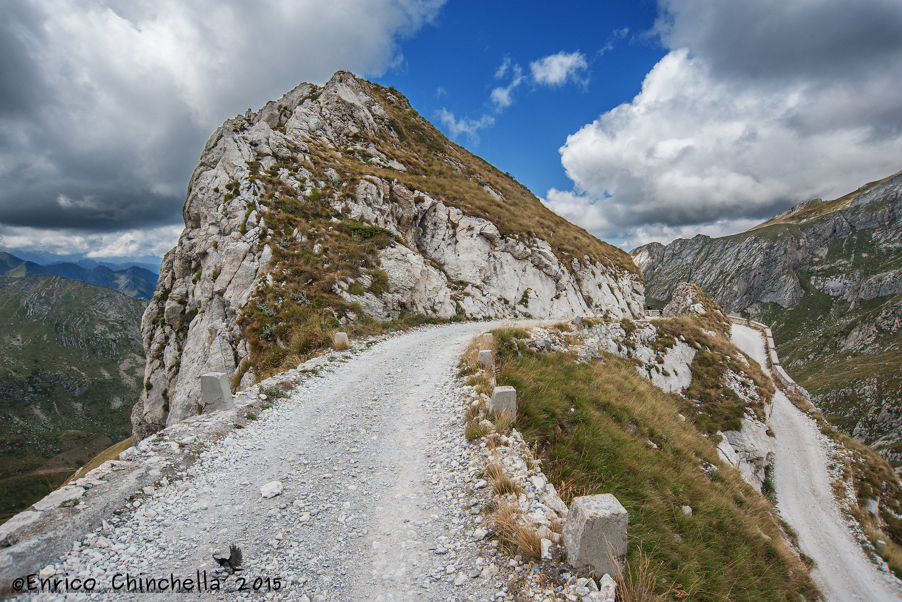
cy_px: 301
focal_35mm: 18
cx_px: 451
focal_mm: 18
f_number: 8
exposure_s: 1/640
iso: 320
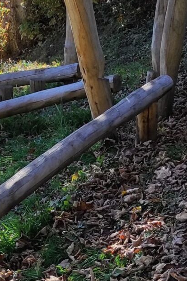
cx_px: 108
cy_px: 264
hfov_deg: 12.8
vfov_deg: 18.7
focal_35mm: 107
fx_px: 835
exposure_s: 1/692
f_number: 1.89
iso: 100
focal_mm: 5.43
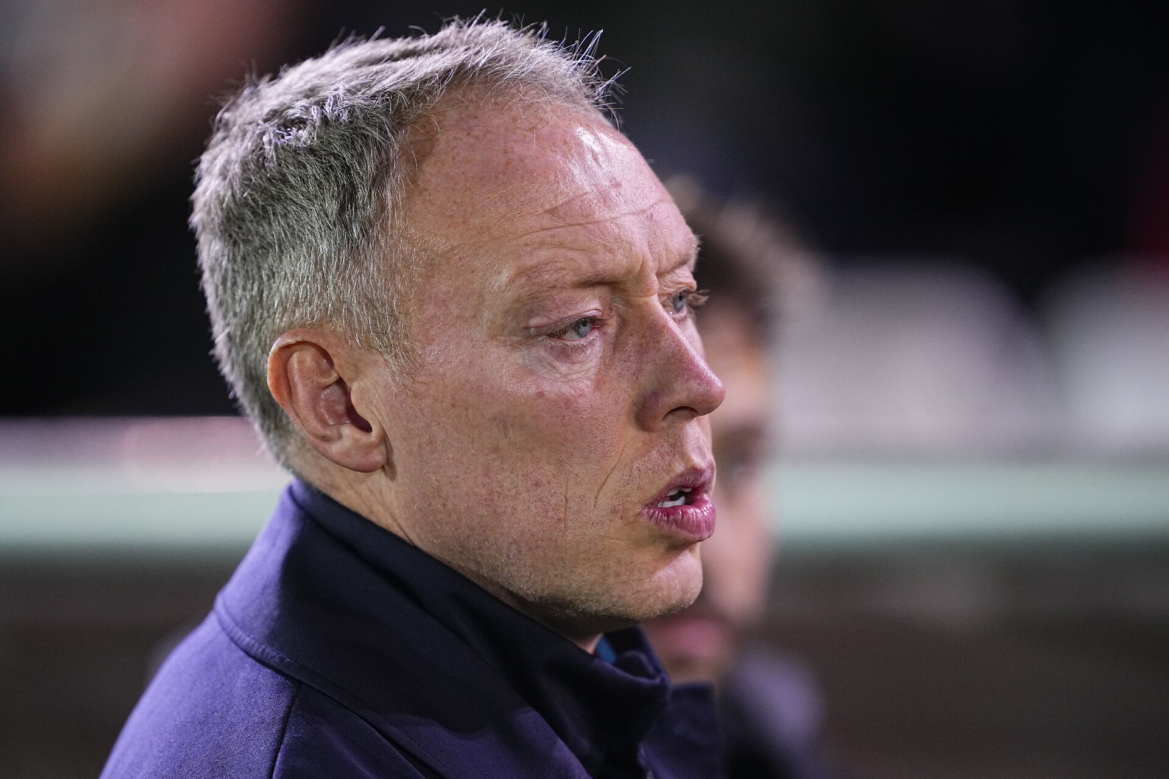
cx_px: 584
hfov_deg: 5.2
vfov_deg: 3.4
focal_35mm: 400
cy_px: 390
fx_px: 12988
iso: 2500
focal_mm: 400
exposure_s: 1/1000
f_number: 2.8
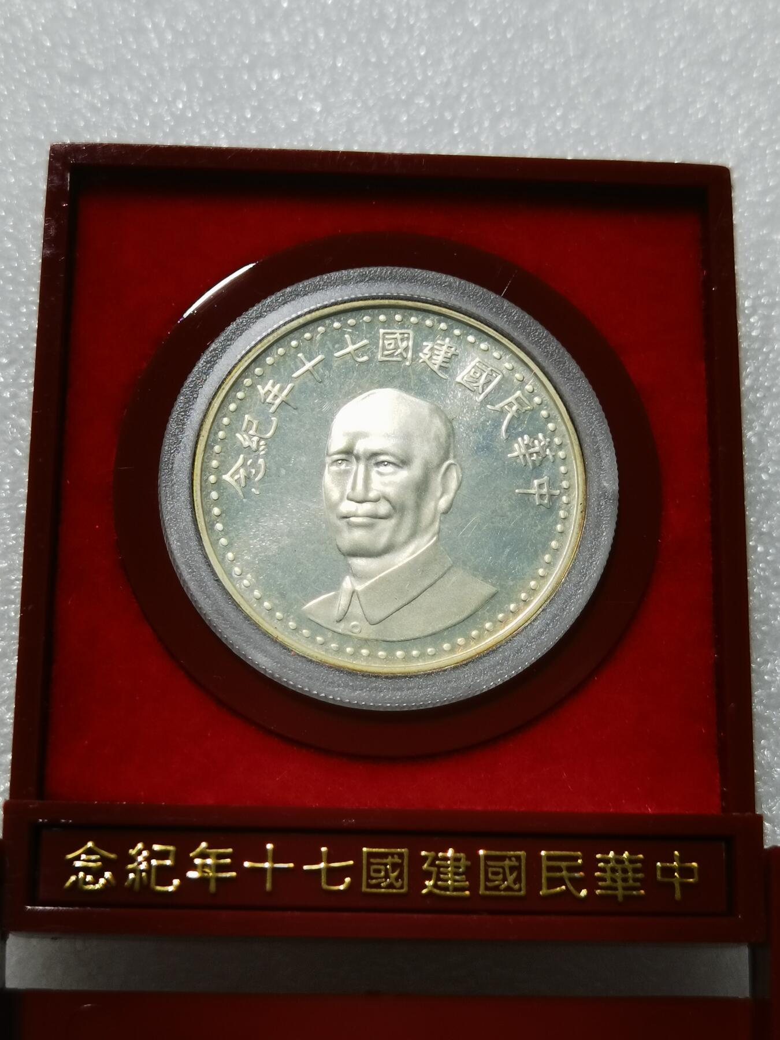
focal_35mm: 61
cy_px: 520
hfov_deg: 24.0
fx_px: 1833
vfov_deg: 31.7
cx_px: 390
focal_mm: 6.67
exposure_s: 1/100
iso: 64
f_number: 1.9
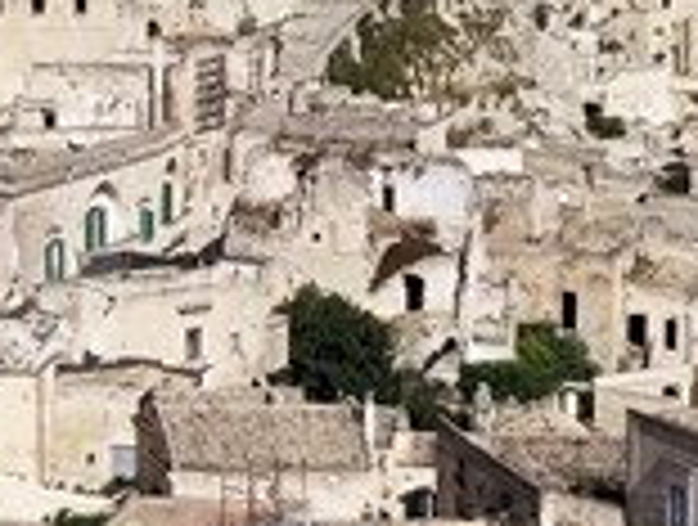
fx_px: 2728
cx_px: 167
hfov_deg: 14.5
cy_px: 191
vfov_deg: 11.0
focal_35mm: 135
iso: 50
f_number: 1.7
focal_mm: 4.25
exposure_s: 1/5056
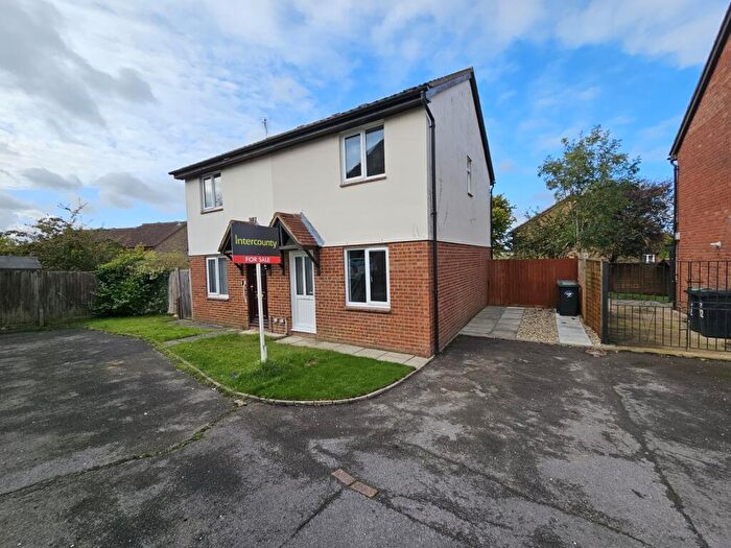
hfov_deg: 106.2
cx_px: 366
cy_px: 274
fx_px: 275
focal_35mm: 13
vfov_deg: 89.9
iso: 50
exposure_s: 1/1358
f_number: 2.2
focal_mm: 2.2
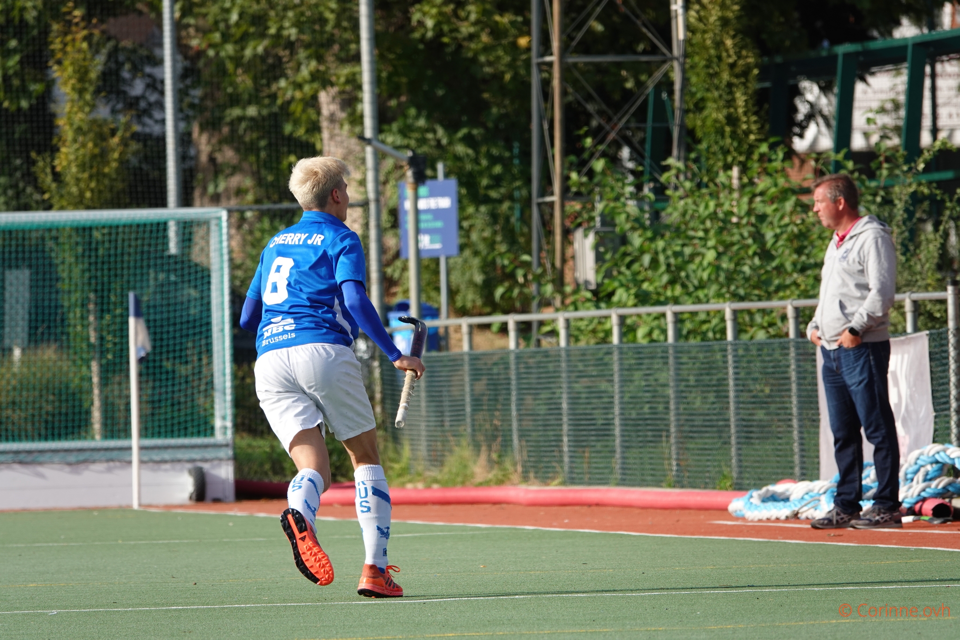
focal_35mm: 534
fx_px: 14238
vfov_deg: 2.6
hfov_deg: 3.9
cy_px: 320
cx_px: 480
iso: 100
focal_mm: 195.64
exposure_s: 1/640
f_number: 4
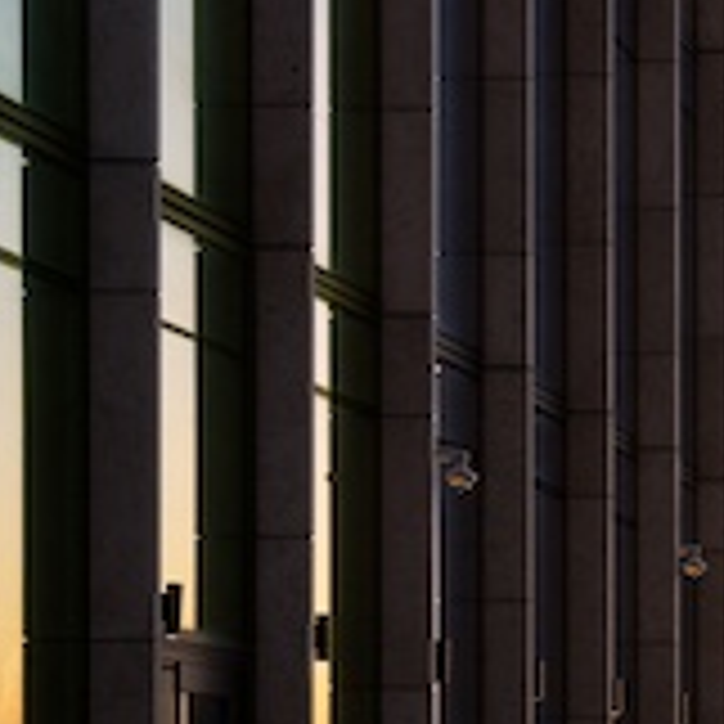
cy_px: 852
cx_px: 1399
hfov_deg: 13.0
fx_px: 2792
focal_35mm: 118
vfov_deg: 14.3
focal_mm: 35
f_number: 11
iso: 160
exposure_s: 1/20
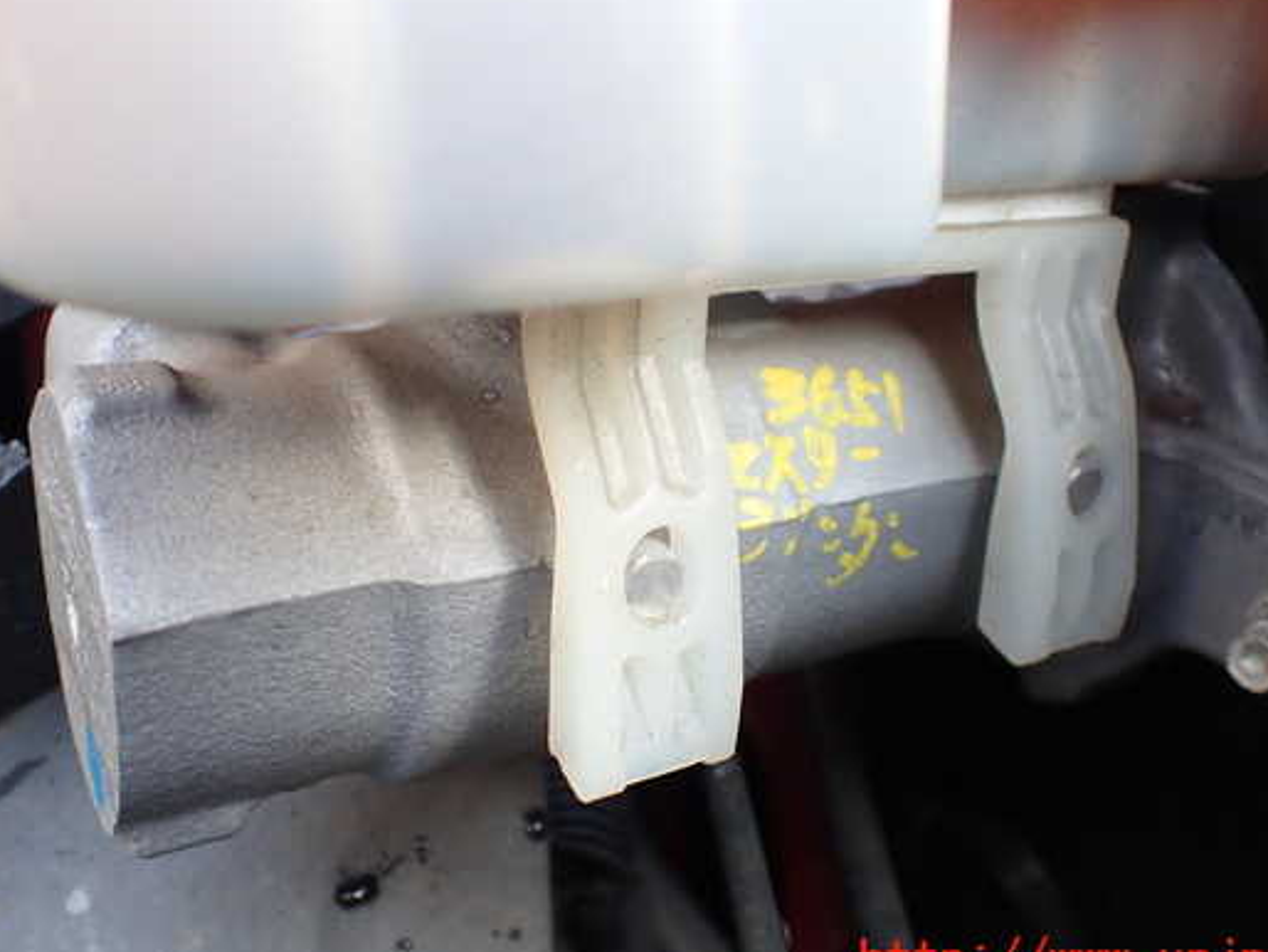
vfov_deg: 40.7
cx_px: 676
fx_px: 1283
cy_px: 439
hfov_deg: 52.6
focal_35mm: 35
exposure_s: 1/125
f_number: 2.3
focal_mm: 5.4
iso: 200
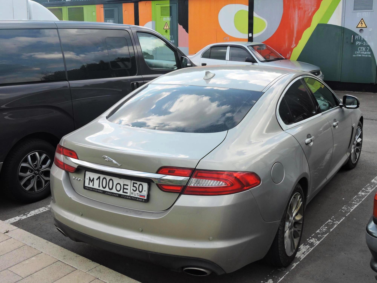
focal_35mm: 40
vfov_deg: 36.0
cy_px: 142
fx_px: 436
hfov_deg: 46.8
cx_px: 188
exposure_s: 1/250
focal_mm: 7.2
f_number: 3.8
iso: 100
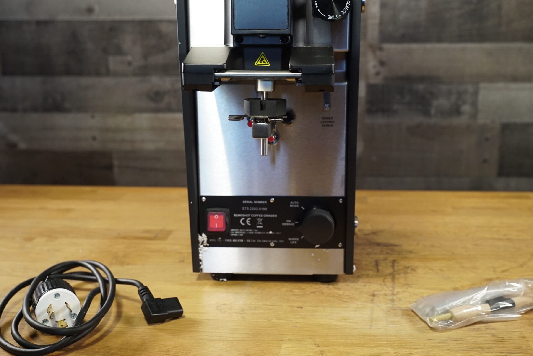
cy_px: 192
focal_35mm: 46
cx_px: 270
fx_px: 681
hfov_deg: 42.7
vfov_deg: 29.3
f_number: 5.6
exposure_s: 1/125
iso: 1600
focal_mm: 42
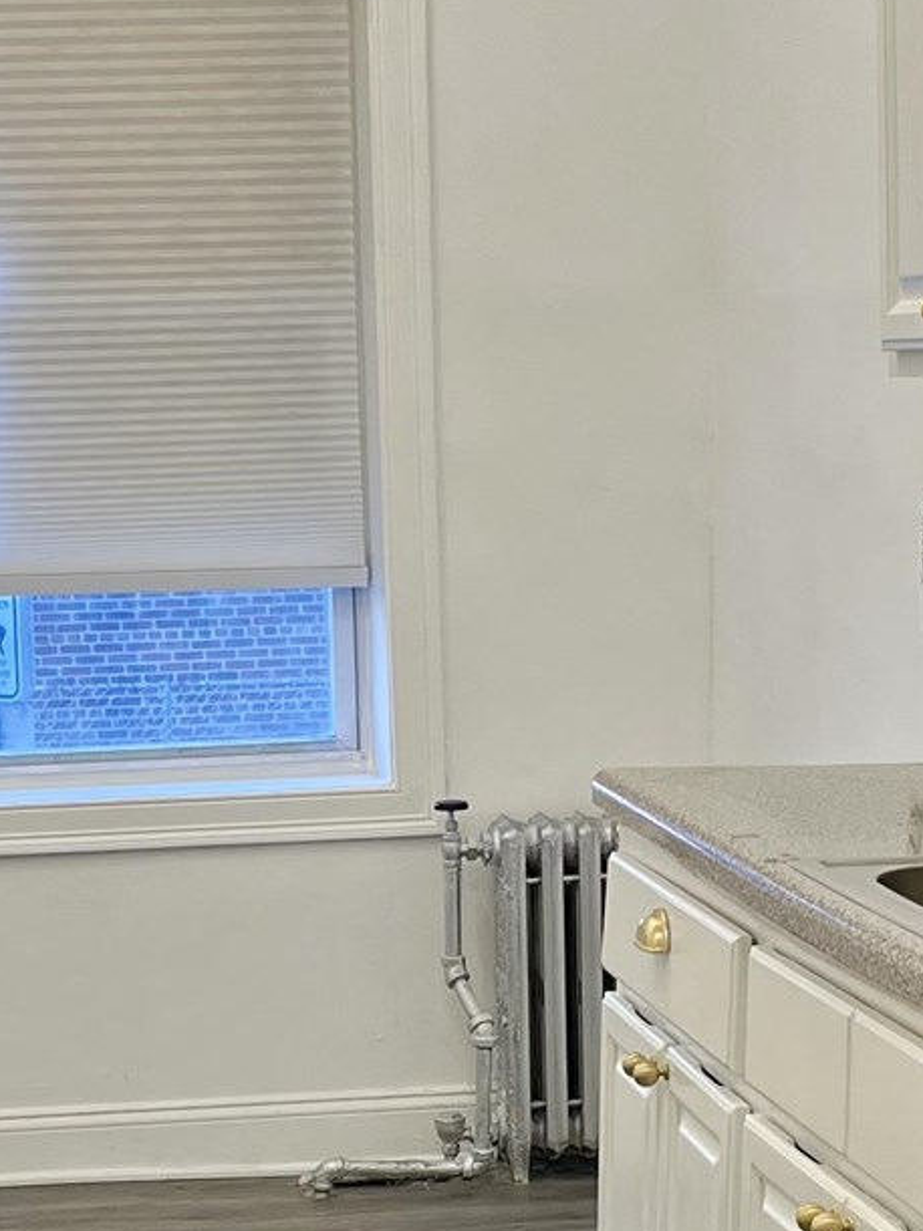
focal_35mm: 98
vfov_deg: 19.6
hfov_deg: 15.0
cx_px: 284
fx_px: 3485
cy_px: 1162
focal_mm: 5.1
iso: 80
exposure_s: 1/120
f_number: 1.6
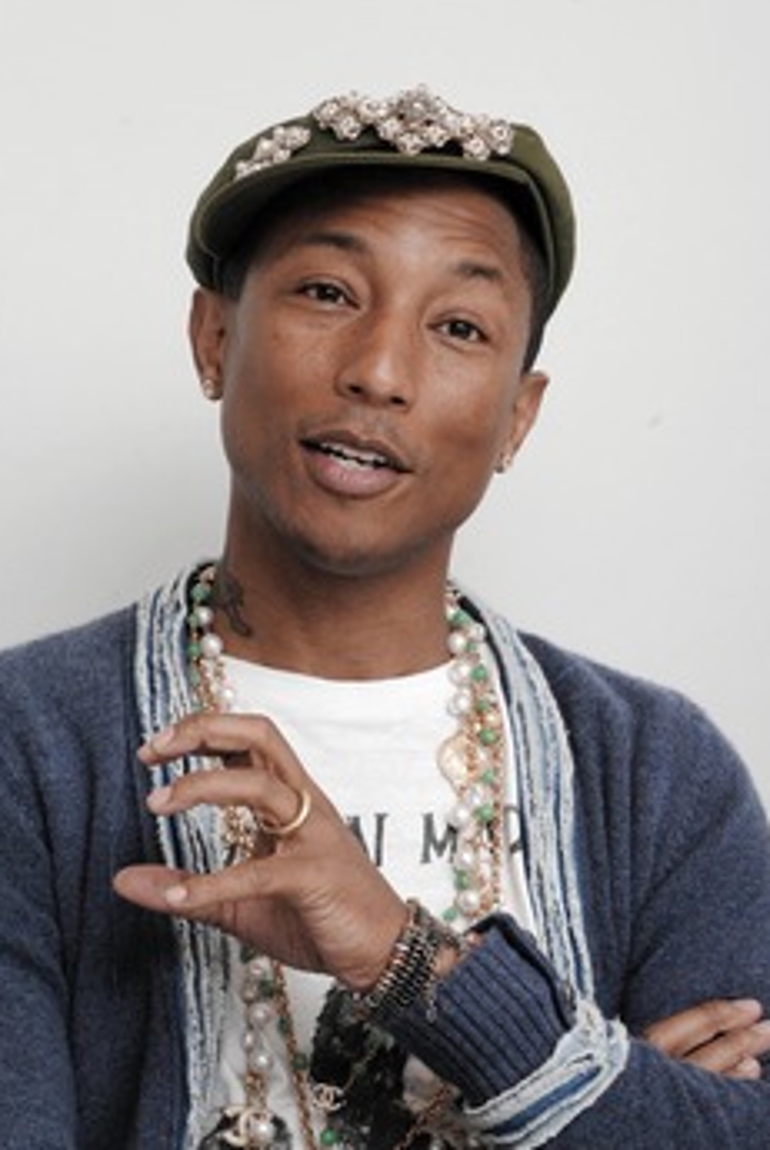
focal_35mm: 174
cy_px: 617
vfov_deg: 11.8
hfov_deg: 7.9
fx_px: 5565
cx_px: 427
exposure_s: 1/160
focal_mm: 100
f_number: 13
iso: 800
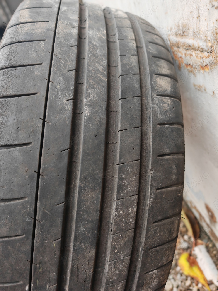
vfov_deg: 65.3
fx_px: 227
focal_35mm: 27
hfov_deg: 51.3
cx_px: 109
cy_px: 146
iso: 125
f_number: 1.6
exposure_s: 1/100
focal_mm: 7.62
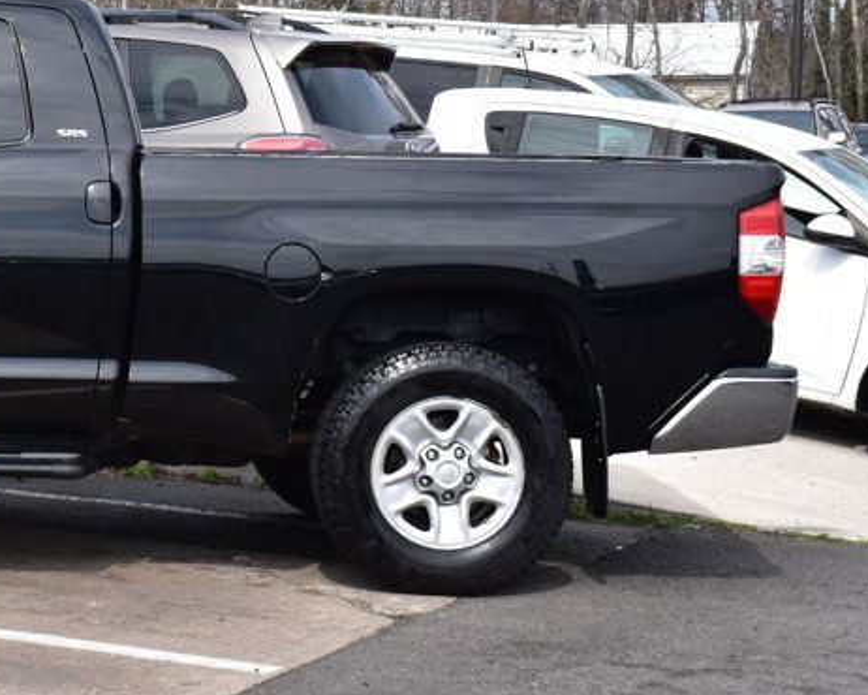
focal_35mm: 106
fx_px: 2724
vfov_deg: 14.5
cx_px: -85
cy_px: 212
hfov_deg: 17.5
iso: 400
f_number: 11
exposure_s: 1/400
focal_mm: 34
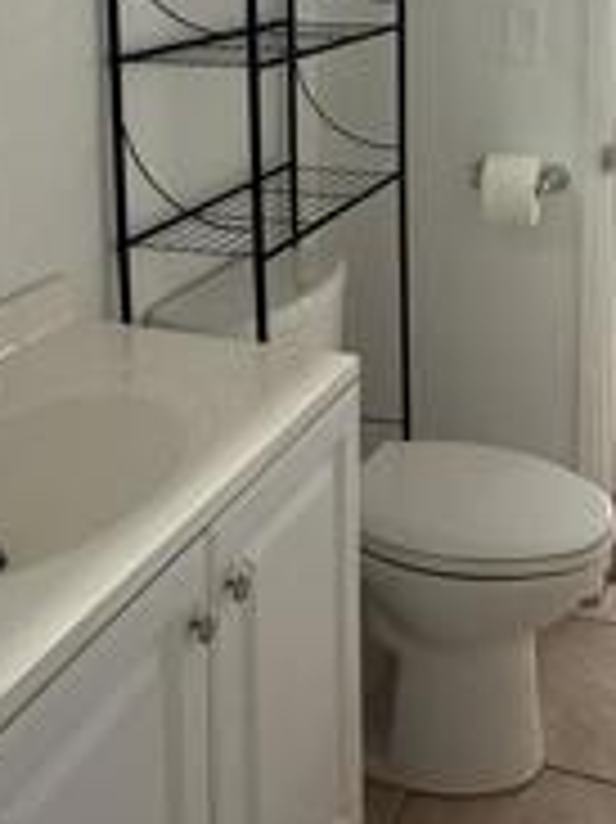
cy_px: 45
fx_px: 1164
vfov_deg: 36.0
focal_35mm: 49
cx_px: 477
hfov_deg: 29.1
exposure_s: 1/99
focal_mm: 2.22
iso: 200
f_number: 2.2
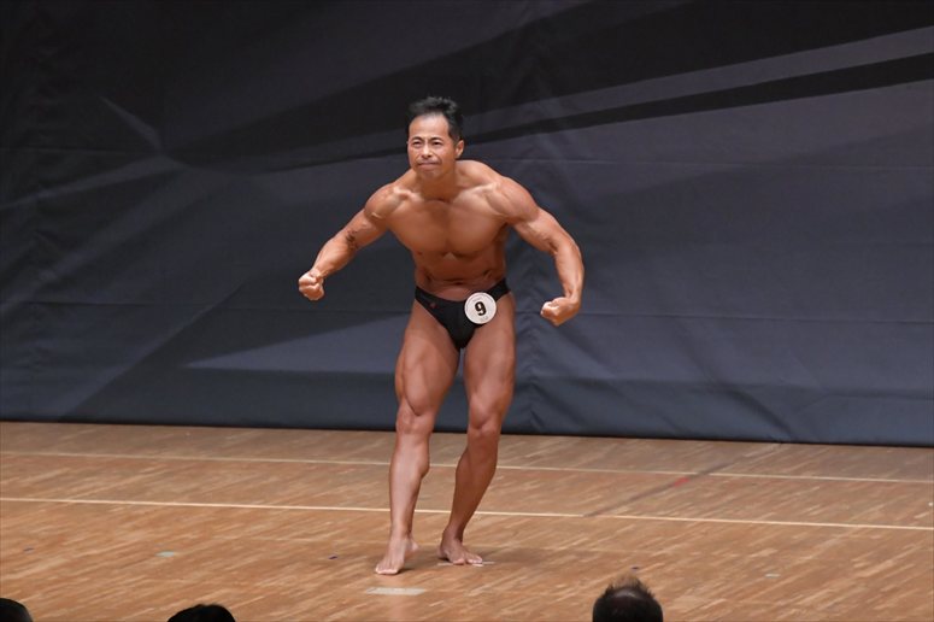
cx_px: 467
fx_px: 7391
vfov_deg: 4.8
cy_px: 311
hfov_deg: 7.2
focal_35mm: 285
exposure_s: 1/400
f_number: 5.6
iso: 6400
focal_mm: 190
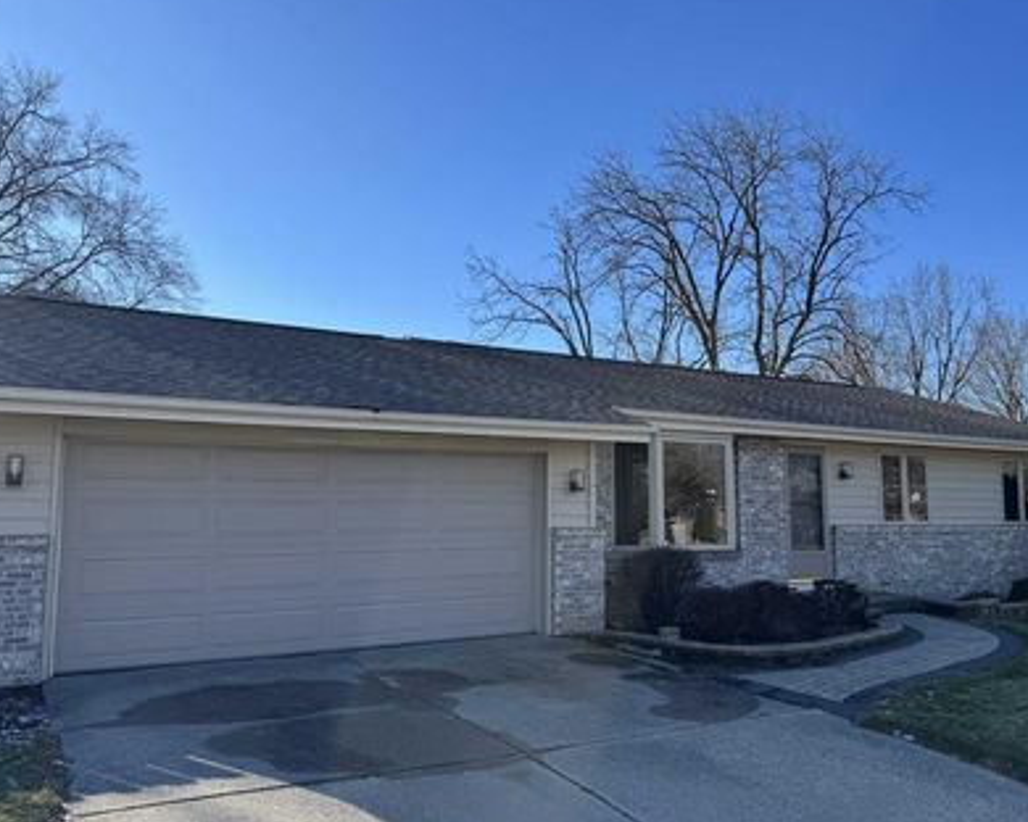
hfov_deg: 58.6
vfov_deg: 48.5
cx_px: 575
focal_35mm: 30
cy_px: 412
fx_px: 913
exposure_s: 1/3096
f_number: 1.78
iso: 80
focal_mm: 6.76
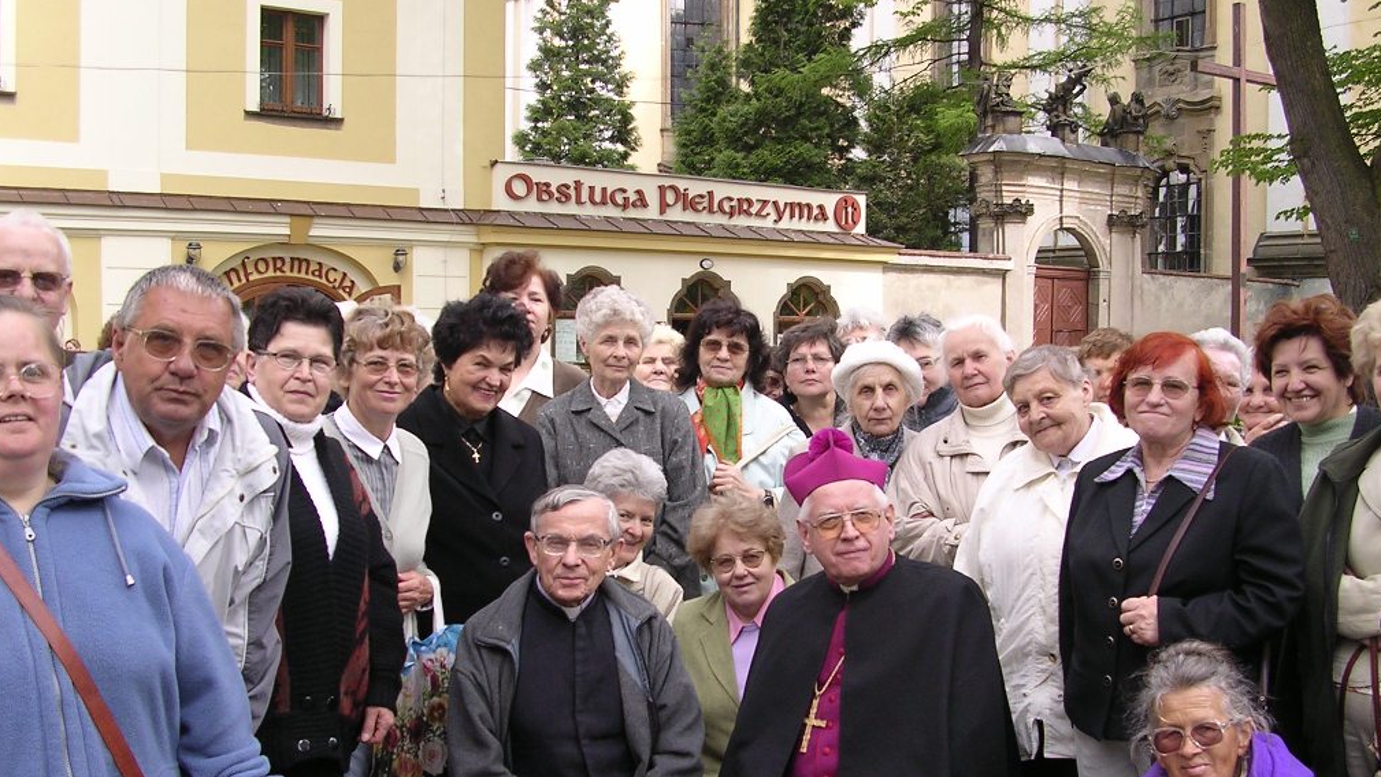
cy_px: 453
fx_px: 1538
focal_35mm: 42
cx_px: 686
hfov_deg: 48.3
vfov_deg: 28.3
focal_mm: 5.8
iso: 100
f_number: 2.8
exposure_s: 1/112
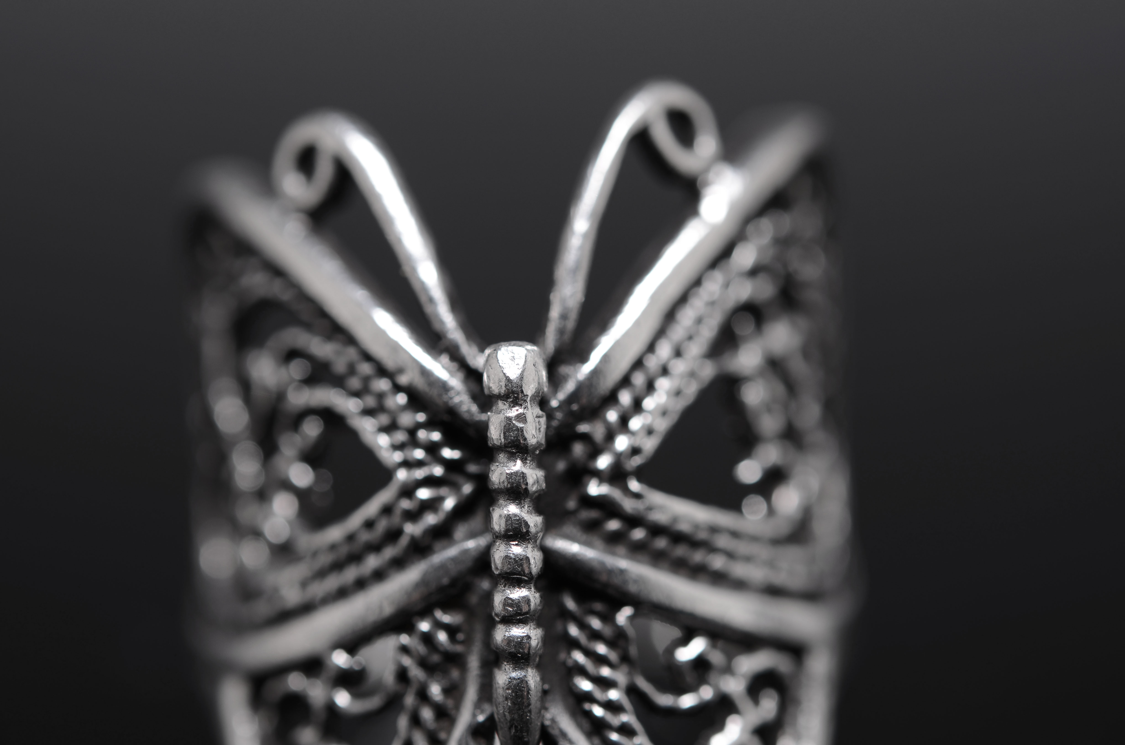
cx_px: 562
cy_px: 372
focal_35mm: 90
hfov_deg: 22.7
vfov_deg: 15.1
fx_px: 2807
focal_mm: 60
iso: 100
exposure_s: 1/80
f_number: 6.3
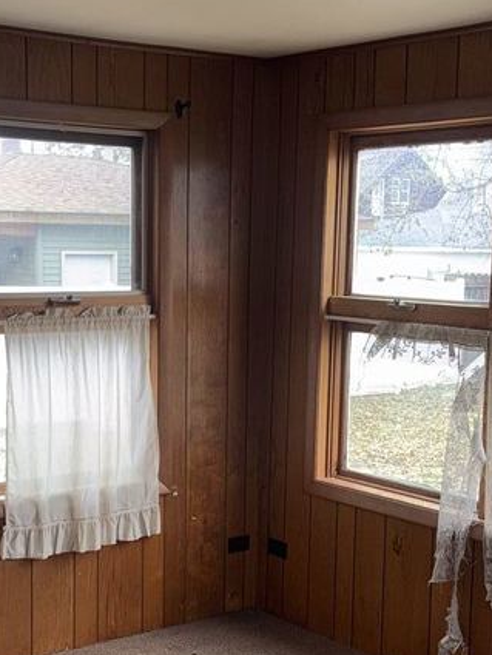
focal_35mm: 61
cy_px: 396
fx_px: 1155
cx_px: 211
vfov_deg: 31.6
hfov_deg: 24.0
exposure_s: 1/43
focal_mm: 6.76
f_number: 1.78
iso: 64
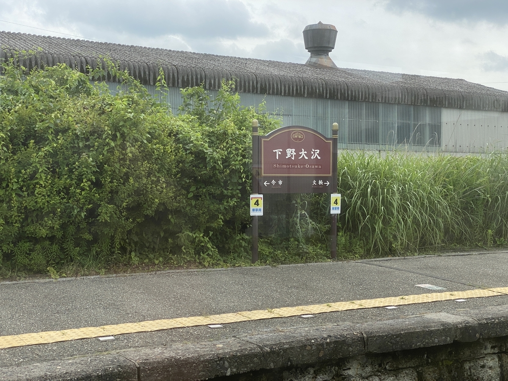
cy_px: 190
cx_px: 254
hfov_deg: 36.8
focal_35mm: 52
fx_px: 763
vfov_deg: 28.0
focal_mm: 6
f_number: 2
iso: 20
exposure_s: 1/1597
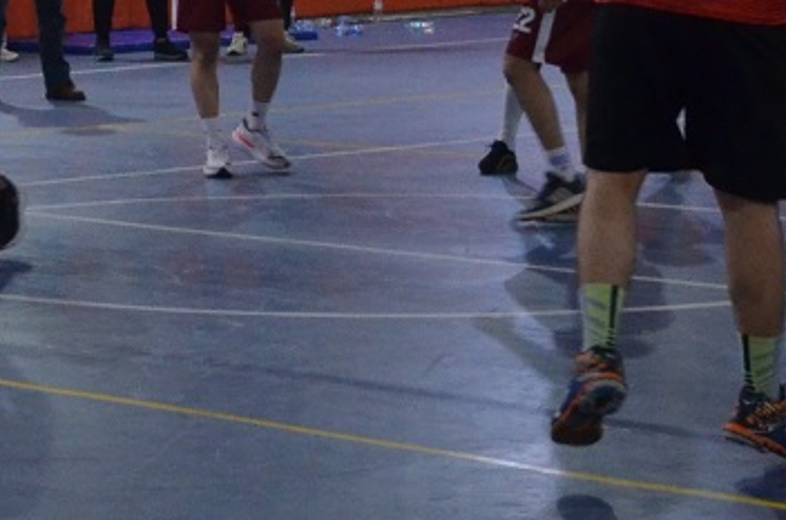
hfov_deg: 12.0
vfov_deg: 7.9
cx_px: -310
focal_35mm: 166
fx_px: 3616
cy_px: -443
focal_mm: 26
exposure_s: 1/100
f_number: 3.8
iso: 1600
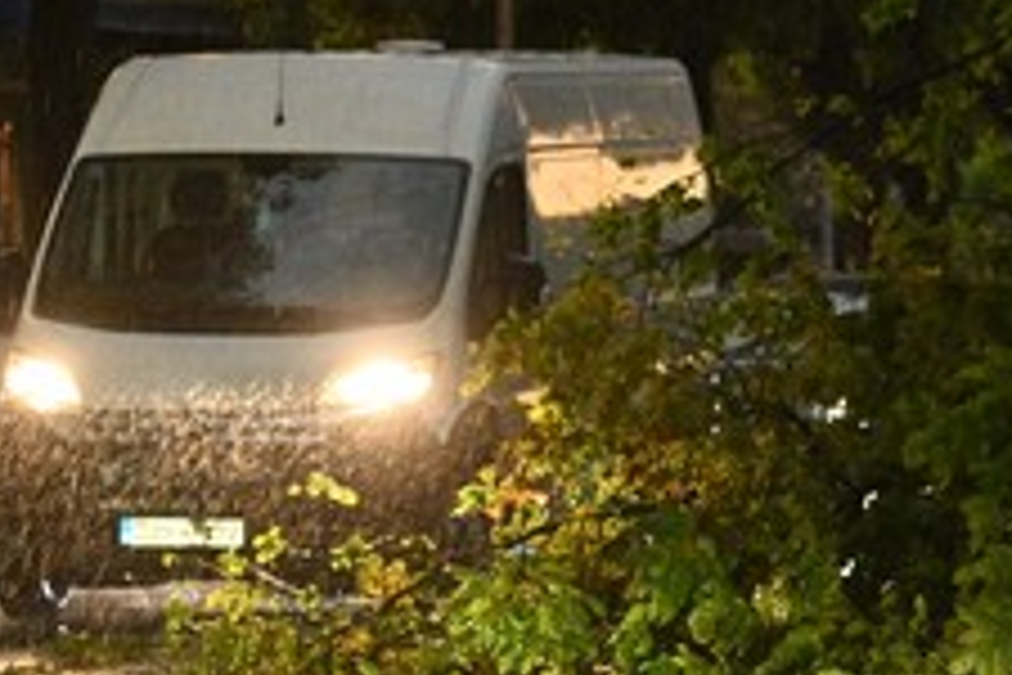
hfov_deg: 8.2
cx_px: 954
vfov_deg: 5.5
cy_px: 382
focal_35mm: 249
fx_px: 6999
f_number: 2.8
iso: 3200
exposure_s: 1/125
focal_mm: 70
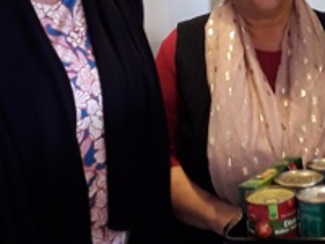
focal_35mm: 92
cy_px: 31
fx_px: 864
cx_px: 314
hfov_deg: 20.7
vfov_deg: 15.9
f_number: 1.9
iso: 200
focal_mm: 3.6
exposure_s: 1/25
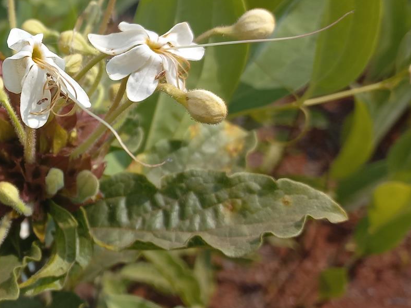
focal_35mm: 57
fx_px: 677
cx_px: 25
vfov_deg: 25.5
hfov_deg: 31.8
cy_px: 100
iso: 25
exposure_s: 1/621
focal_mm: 4.6
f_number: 1.8
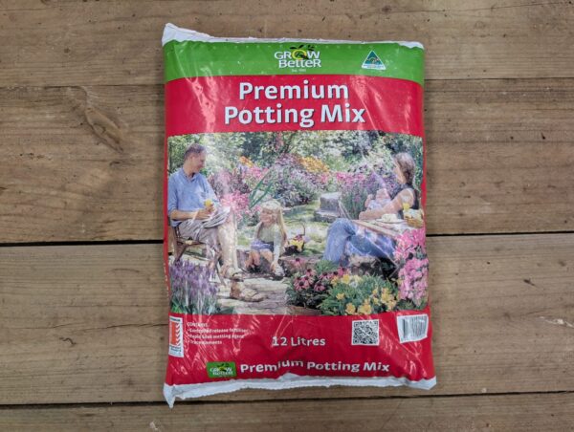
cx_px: 287
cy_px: 216
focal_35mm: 24
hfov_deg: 71.5
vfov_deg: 57.0
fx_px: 399
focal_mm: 6.9
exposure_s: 1/34.8
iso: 39
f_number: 1.68
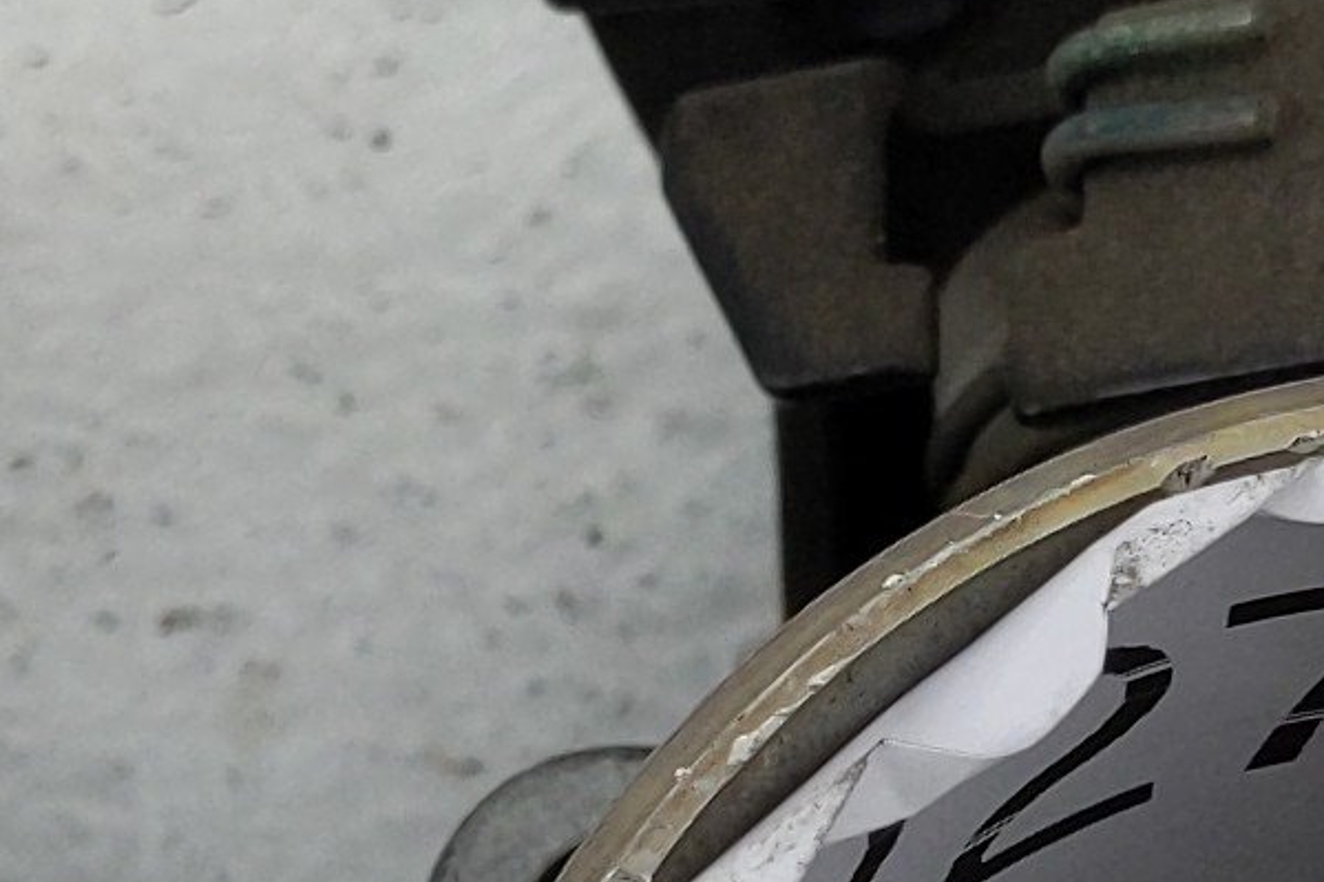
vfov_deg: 7.7
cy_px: 1384
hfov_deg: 11.7
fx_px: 6434
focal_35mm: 175
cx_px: 1255
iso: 55
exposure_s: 1/140
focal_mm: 4.38
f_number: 1.73
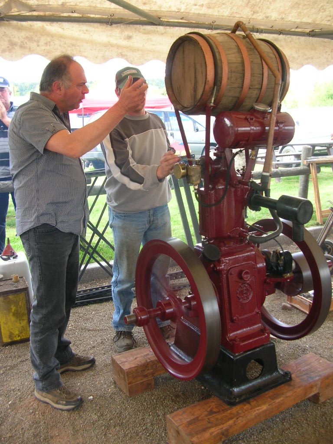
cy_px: 222
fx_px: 449
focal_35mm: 35
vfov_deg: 52.6
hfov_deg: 40.7
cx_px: 166
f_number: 2.8
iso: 50
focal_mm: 5.8
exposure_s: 1/41.3
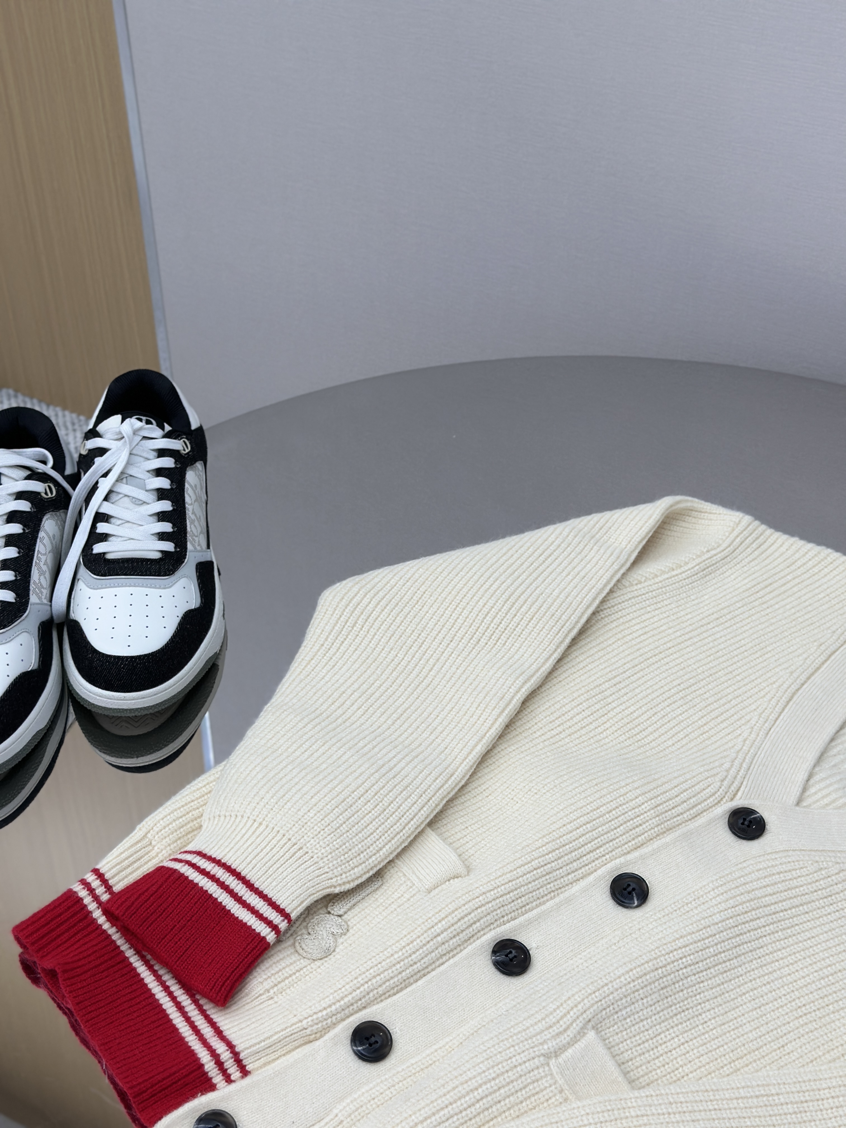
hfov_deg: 30.3
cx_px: 423
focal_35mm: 48
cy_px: 564
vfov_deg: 39.7
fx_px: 1564
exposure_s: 1/499
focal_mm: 6.86
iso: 80
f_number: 1.78
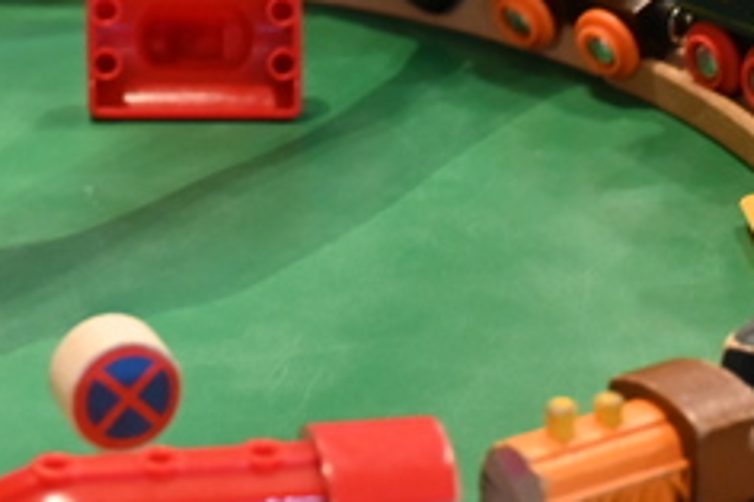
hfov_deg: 11.2
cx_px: -70
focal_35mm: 182
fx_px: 3809
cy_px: -571
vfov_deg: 7.2
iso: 2200
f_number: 4
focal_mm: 42
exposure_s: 1/125
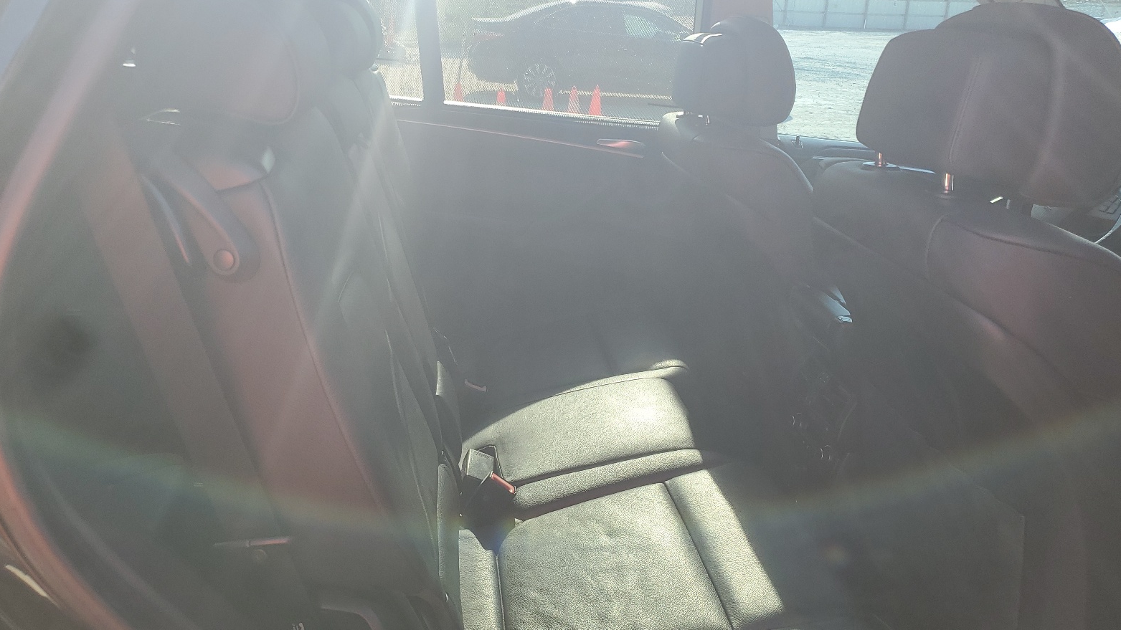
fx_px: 862
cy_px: 315
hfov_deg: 66.1
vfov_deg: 40.2
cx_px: 572
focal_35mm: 29
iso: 50
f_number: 1.5
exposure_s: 1/455
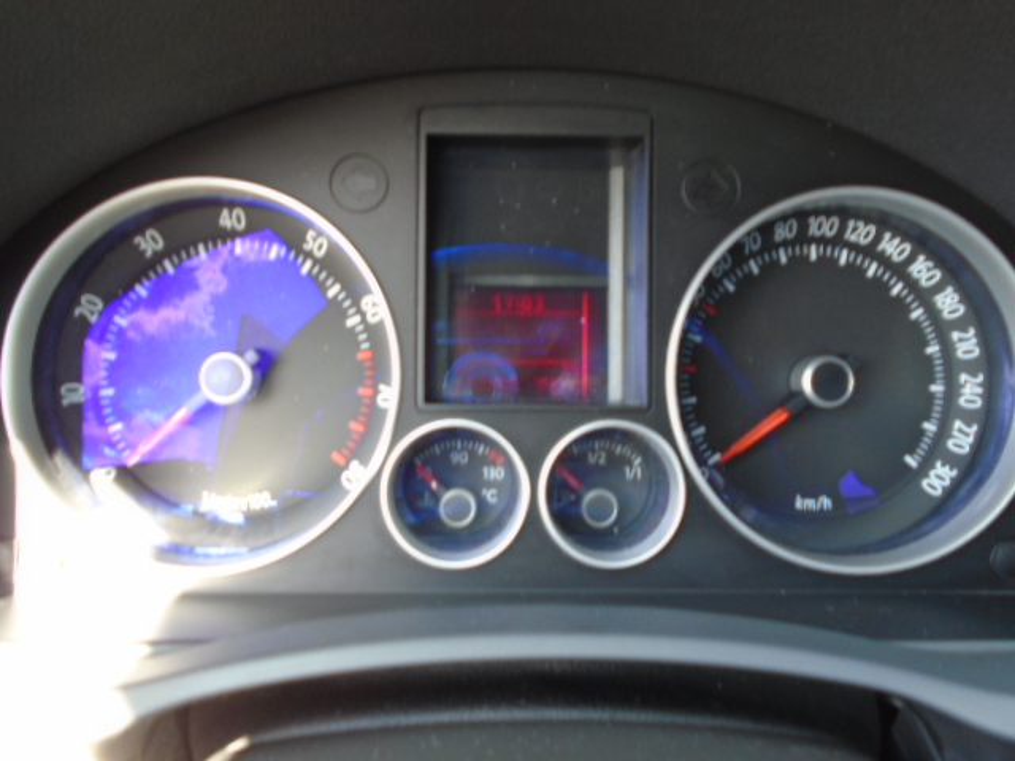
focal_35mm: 26
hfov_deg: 67.3
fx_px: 762
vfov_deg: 53.1
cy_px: 380
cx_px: 508
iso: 100
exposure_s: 1/30
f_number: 3.2
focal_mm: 4.6
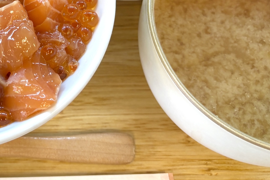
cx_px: -17
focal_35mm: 73
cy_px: -23
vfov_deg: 17.9
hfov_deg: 25.9
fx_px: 547
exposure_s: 1/50
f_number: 1.6
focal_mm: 5.96
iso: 100
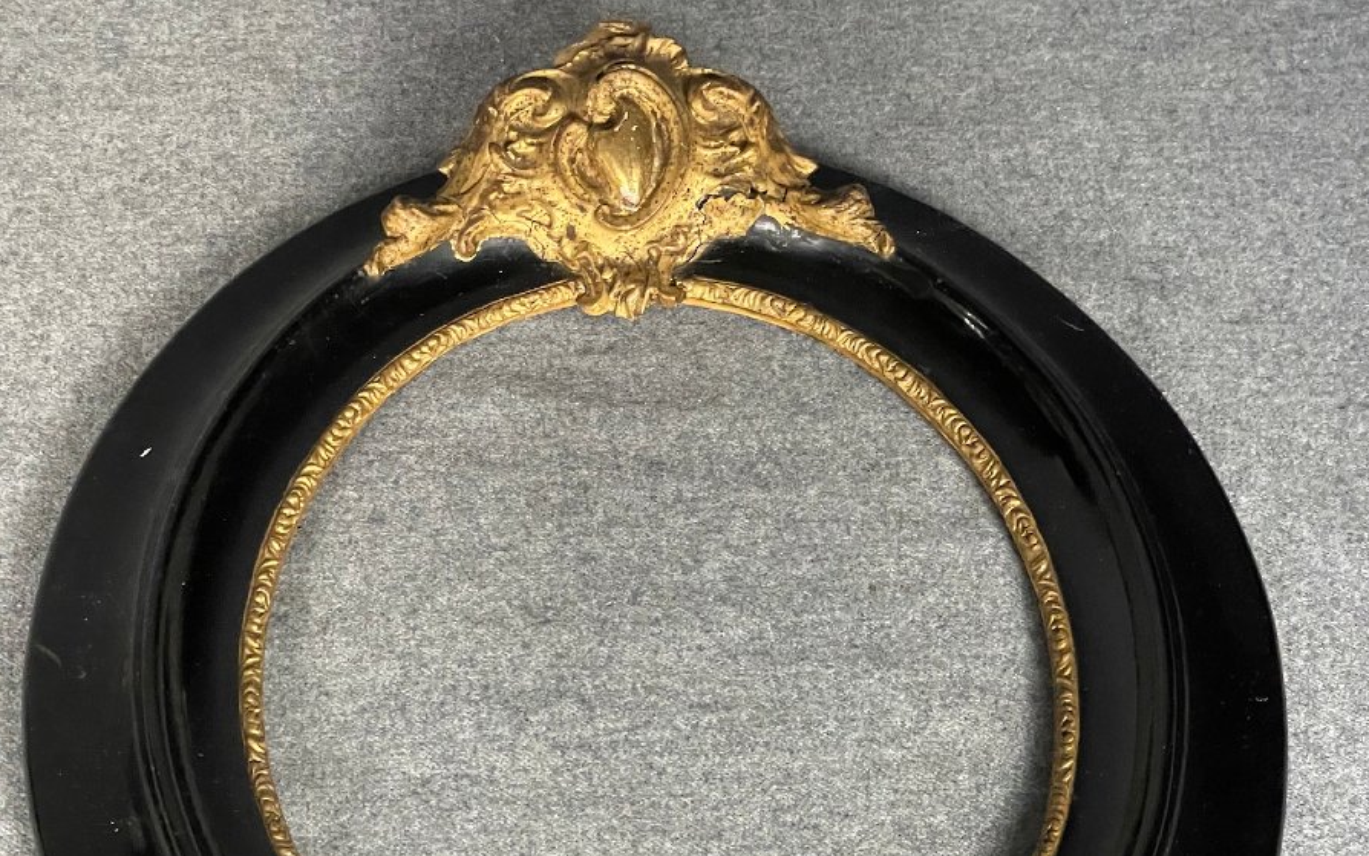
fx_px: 2761
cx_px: 684
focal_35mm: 74
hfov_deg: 27.8
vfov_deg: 17.3
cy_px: 792
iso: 800
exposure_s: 1/45
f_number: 2
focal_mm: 6
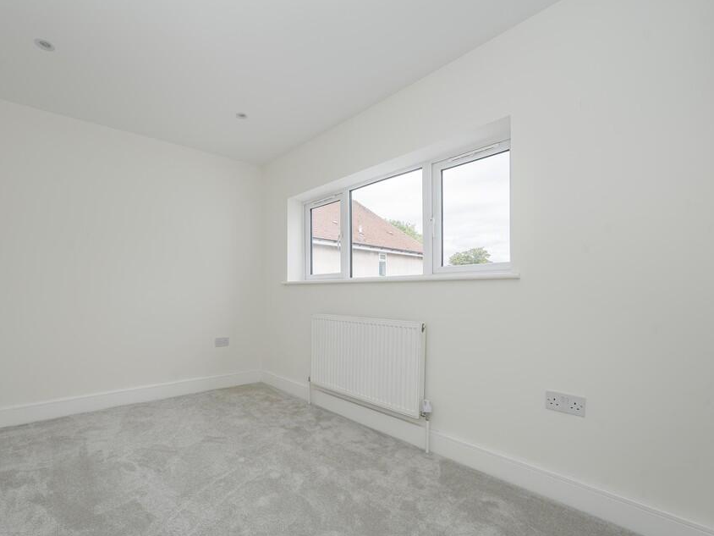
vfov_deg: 85.7
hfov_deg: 100.6
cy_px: 271
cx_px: 283
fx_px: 289
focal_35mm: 14
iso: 320
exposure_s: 1/100
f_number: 9
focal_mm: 12
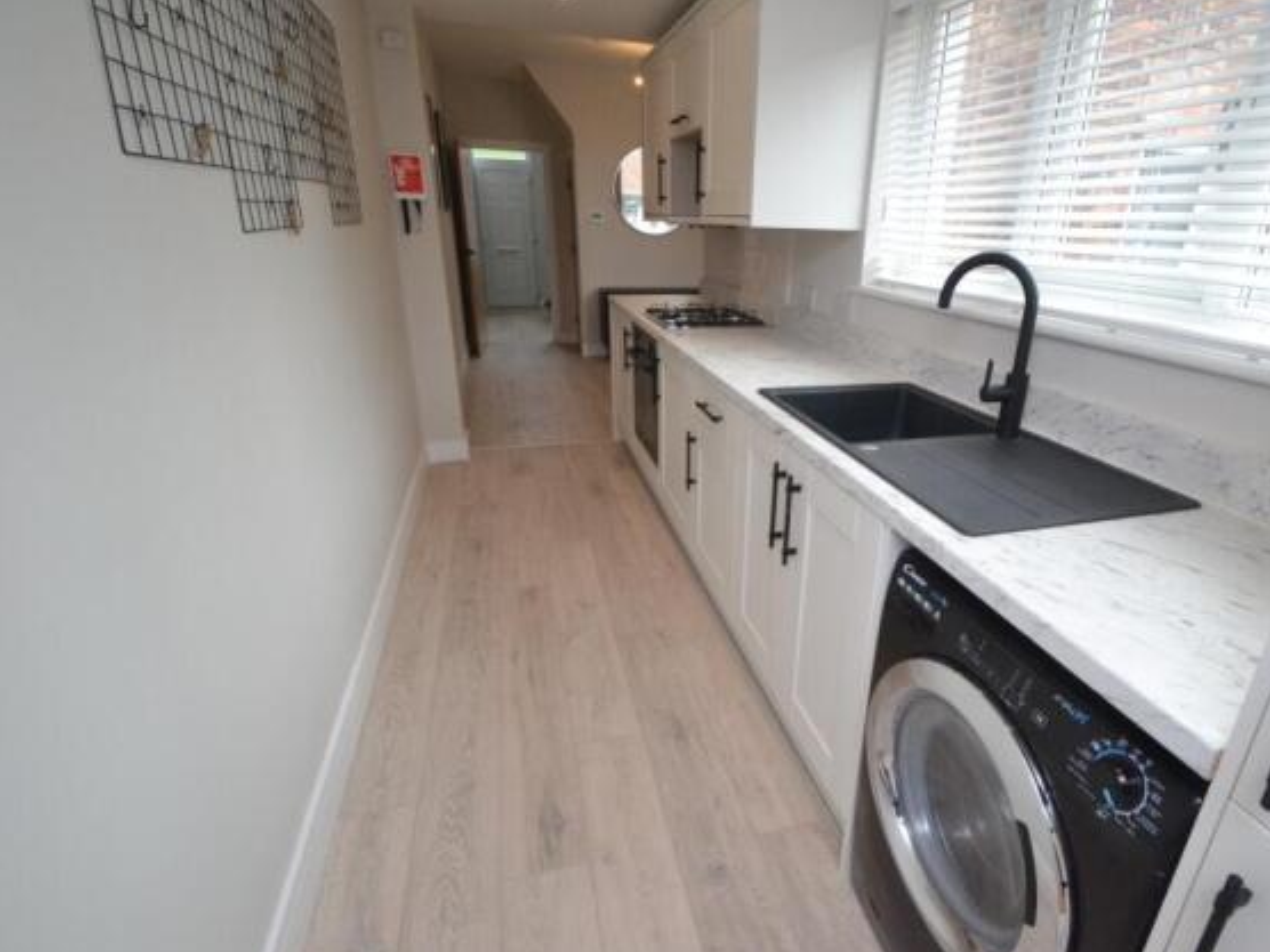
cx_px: 743
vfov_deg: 74.7
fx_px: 624
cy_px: 492
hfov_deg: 90.2
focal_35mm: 17
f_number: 8
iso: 1600
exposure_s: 1/250
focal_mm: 10
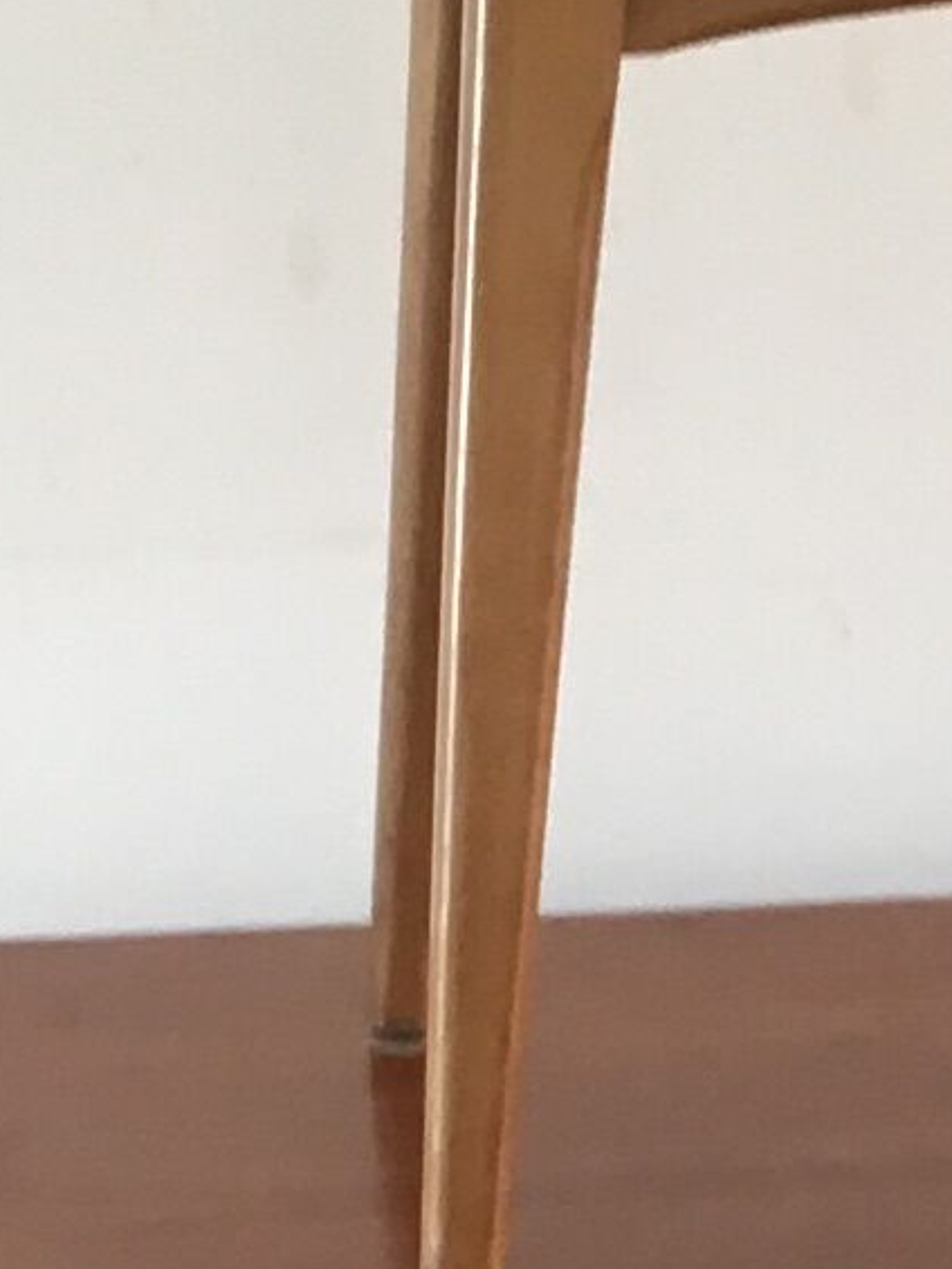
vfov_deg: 9.1
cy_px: 2340
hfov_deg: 7.2
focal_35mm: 207
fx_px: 7588
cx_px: 811
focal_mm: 4.15
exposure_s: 1/33
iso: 64
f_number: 2.2
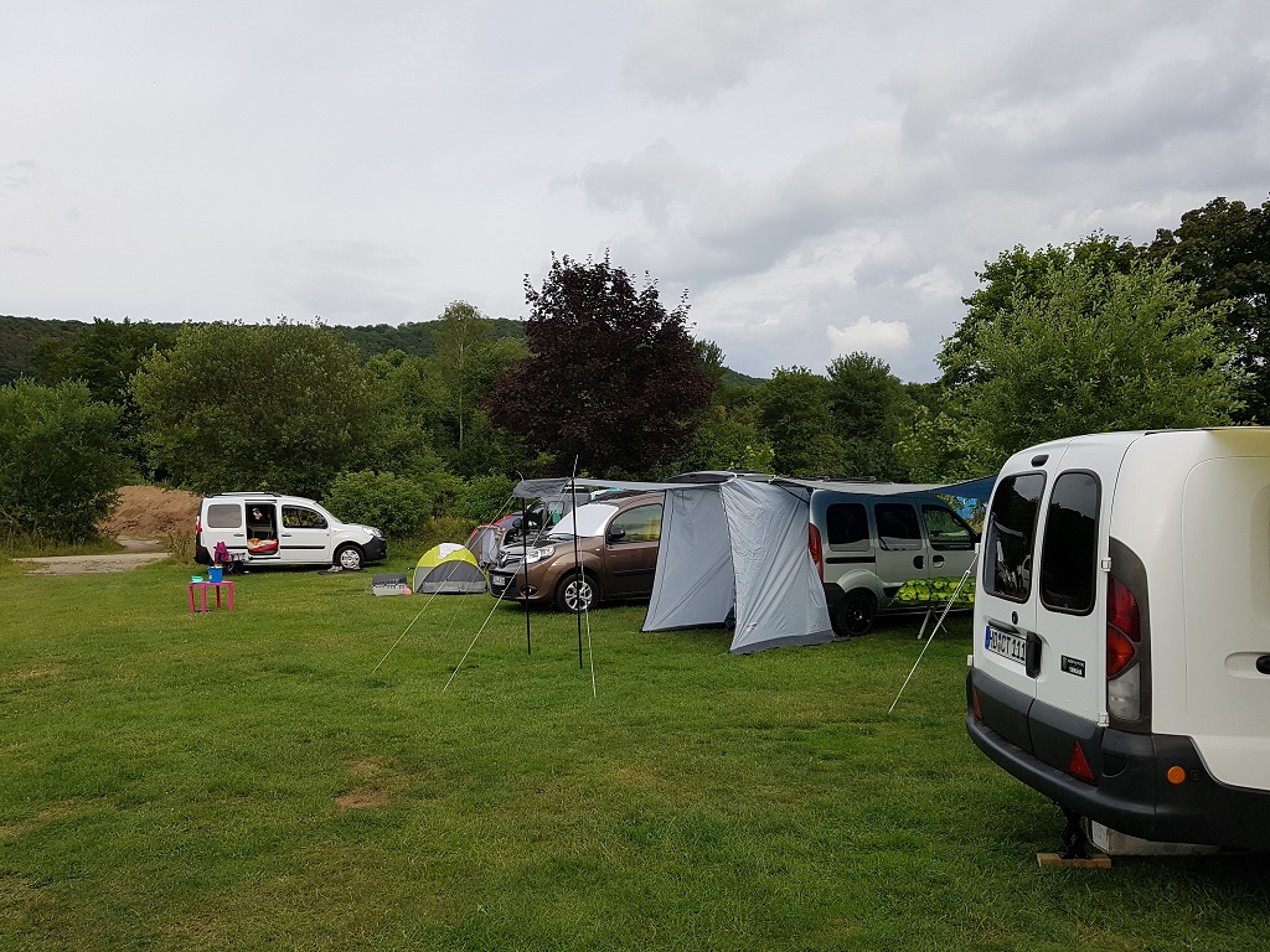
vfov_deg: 53.1
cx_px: 635
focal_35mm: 26
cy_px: 476
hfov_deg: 67.3
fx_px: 954
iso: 50
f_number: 1.7
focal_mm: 4.2
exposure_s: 1/1488
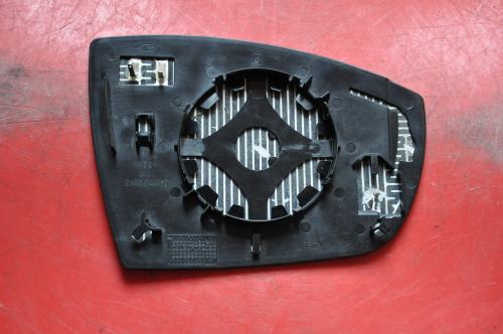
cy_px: 167
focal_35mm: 60
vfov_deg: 22.6
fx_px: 837
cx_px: 252
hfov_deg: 33.4
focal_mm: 40
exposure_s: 1/30
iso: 800
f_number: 4.5
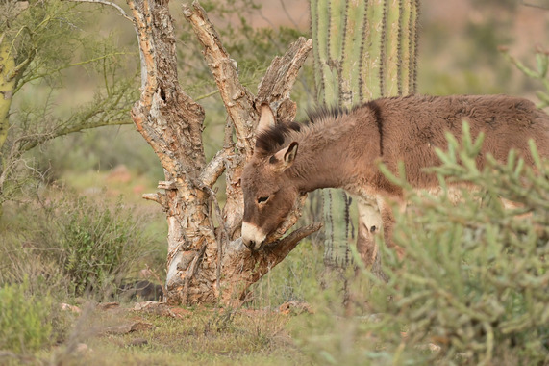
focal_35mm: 400
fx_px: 6096
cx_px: 274
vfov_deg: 3.4
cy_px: 183
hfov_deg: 5.2
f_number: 5.6
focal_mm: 400
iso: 2500
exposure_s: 1/1000
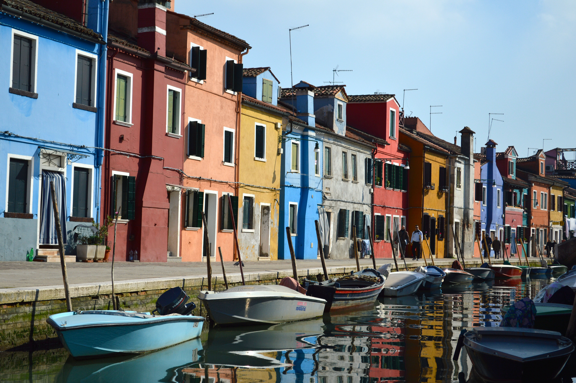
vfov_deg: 19.7
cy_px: 192
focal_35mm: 69
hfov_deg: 29.3
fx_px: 1103
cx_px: 288
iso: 100
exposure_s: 1/1600
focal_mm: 46
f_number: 5.3
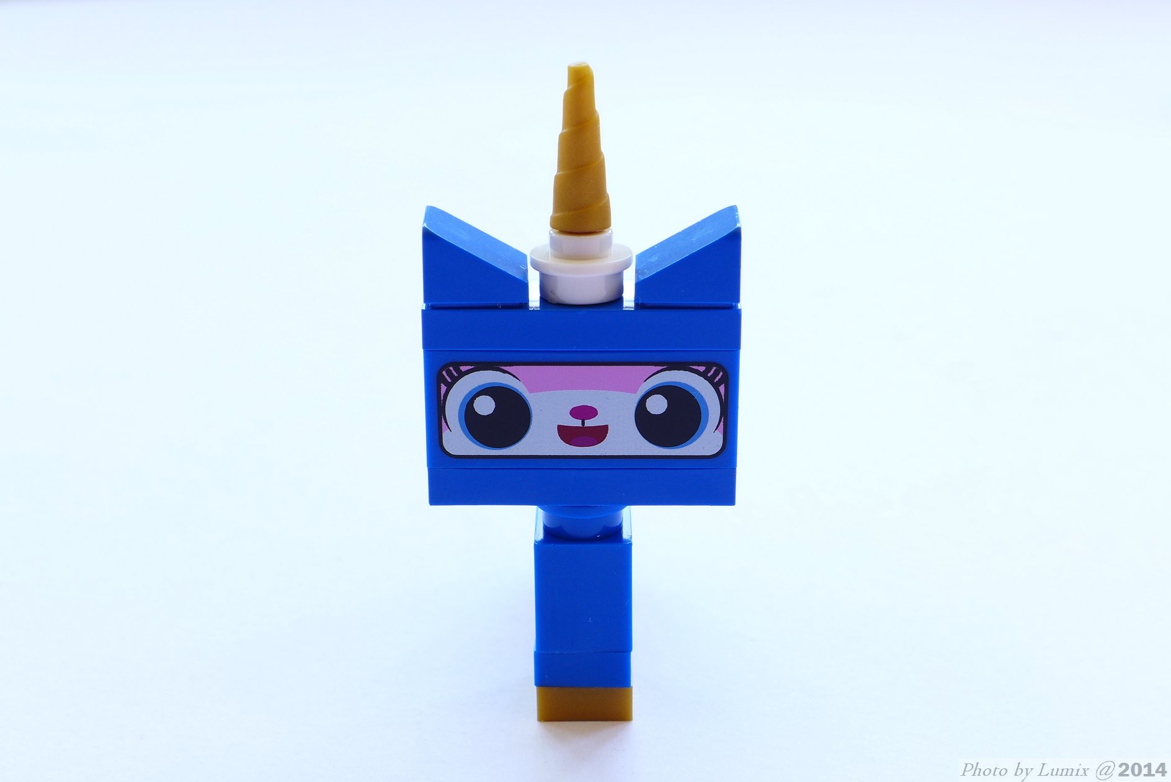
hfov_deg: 39.6
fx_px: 1627
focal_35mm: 50
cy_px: 391
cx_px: 586
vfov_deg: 27.0
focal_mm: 9.8
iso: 80
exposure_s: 1/25
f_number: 4.5
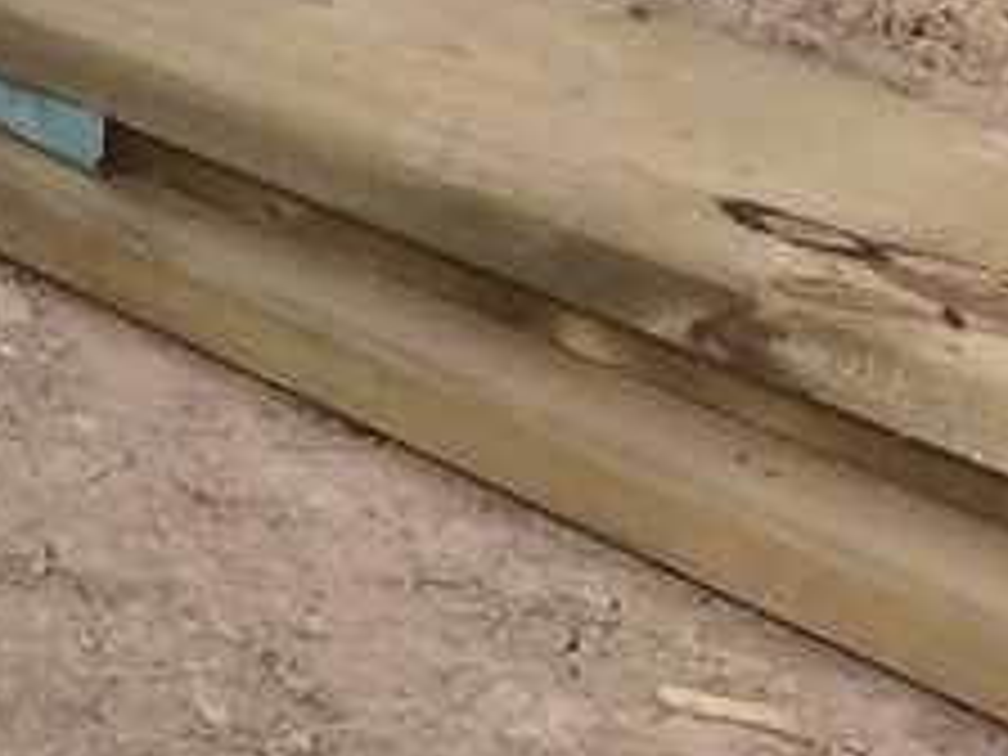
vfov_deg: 6.5
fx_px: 6028
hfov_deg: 8.1
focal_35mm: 207
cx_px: -2043
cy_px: -1503
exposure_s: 1/855
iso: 32
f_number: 2.2
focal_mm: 4.15
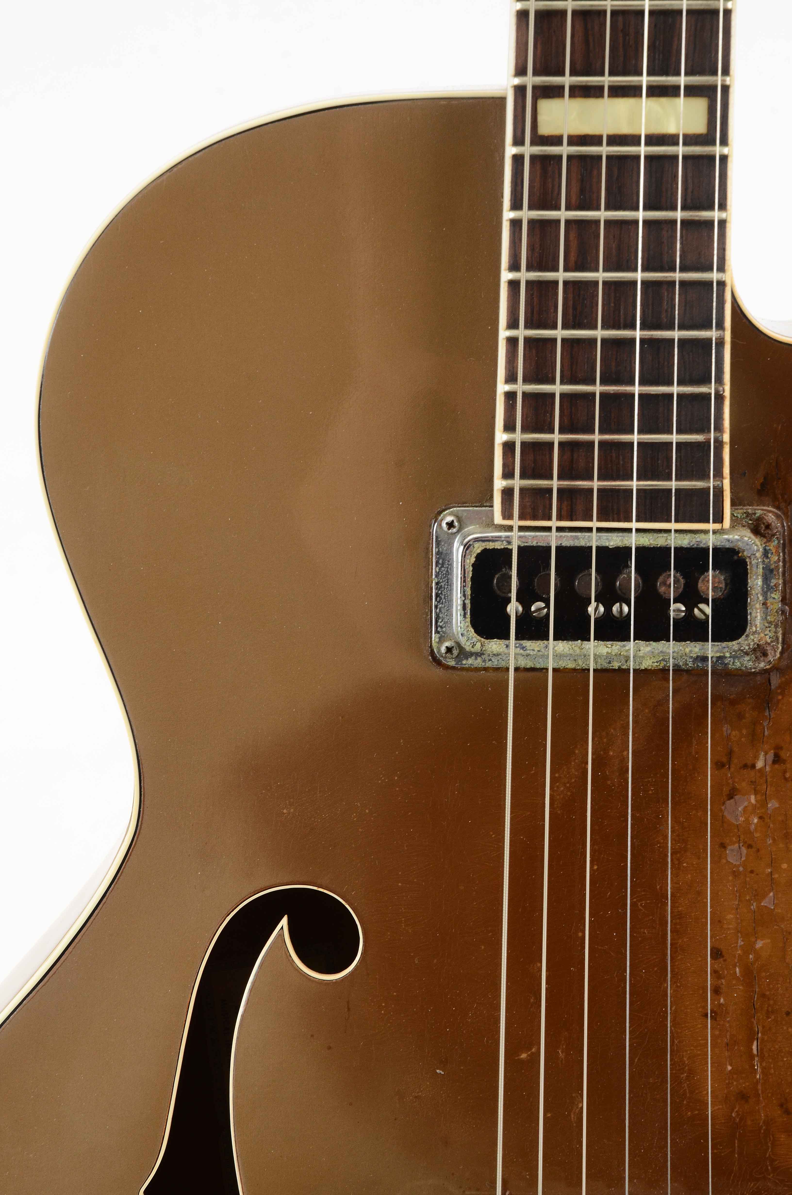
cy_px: 598
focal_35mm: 112
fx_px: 3729
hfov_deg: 12.1
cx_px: 396
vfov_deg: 18.2
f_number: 11
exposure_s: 1/80
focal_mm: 75
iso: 400
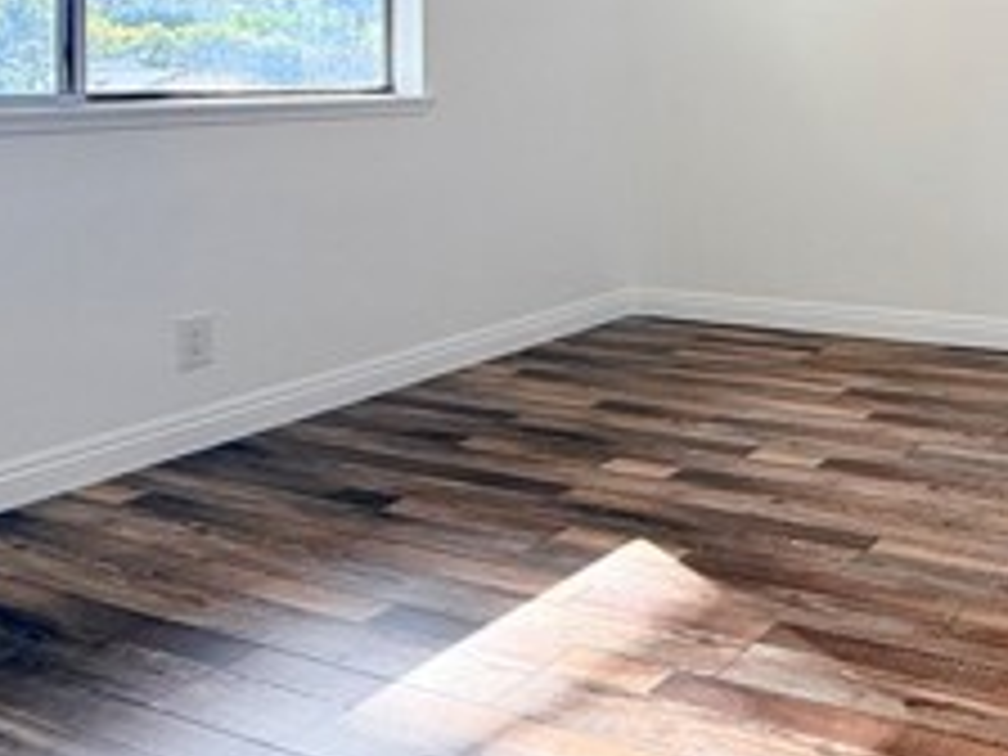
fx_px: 1165
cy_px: 54
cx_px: 950
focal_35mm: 40
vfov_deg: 33.7
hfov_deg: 42.1
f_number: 2.2
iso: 64
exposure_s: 1/152
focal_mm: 2.22
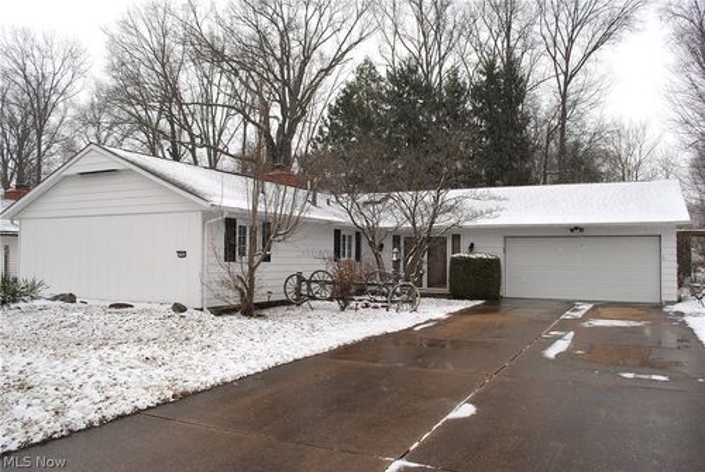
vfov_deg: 48.1
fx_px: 530
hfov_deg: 67.3
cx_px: 352
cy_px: 236
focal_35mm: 27
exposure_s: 1/200
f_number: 7.1
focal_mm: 18
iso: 100
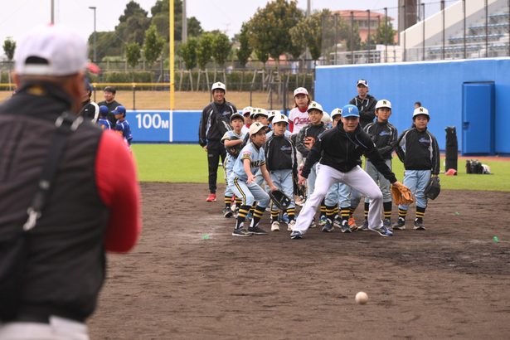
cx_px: 255
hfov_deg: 17.1
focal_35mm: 120
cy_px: 170
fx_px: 1700
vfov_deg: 11.4
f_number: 5
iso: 640
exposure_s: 1/640
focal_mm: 120
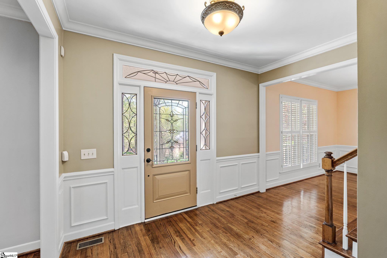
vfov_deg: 72.0
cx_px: 194
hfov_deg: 95.0
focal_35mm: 16
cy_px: 129
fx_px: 177
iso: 250
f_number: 8
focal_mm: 16.5
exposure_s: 1/40
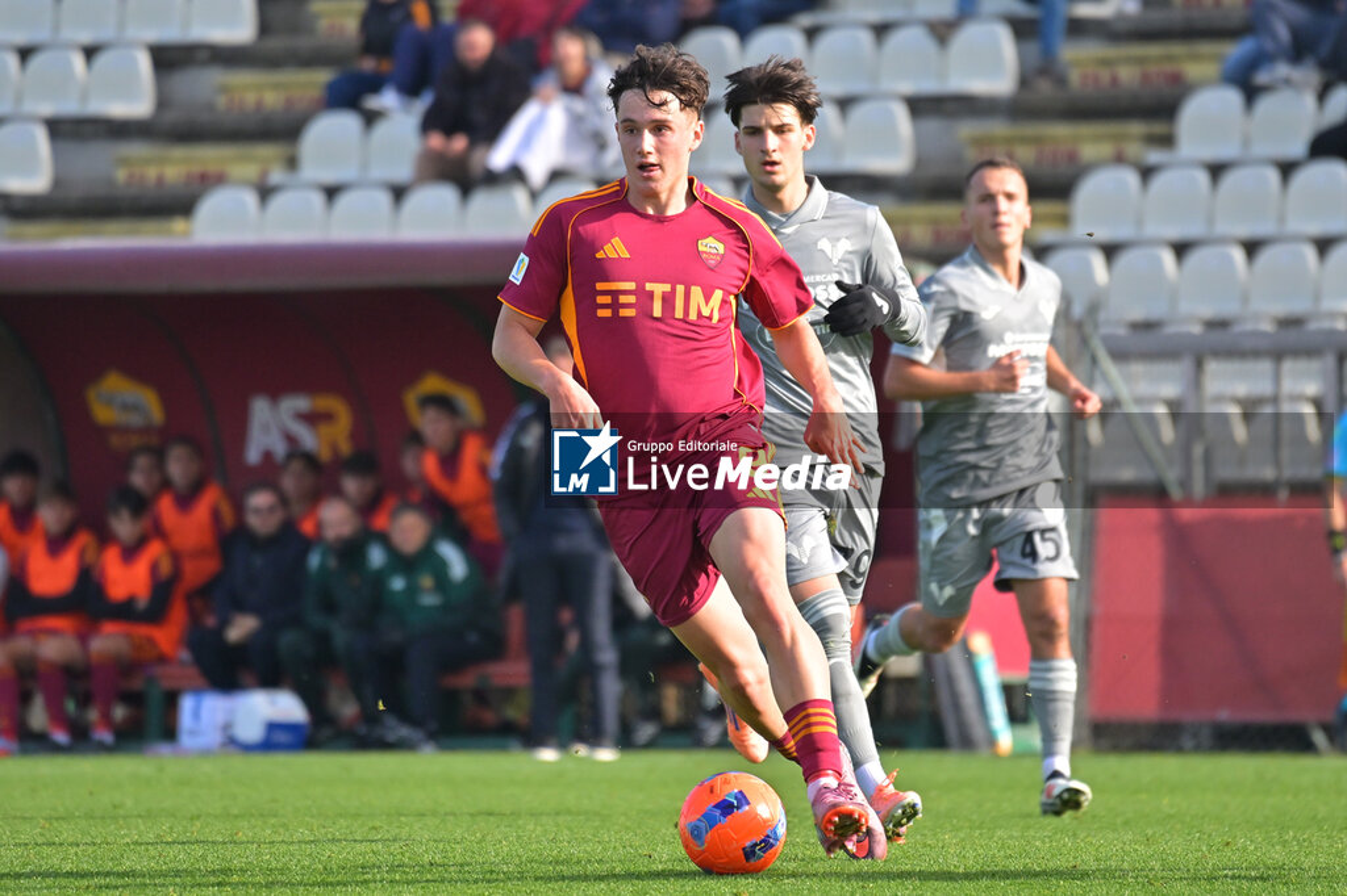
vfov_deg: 3.6
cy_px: 448
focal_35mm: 380
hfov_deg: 5.4
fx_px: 14213
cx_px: 674
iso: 1000
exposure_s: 1/2000
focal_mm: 380
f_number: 6.3
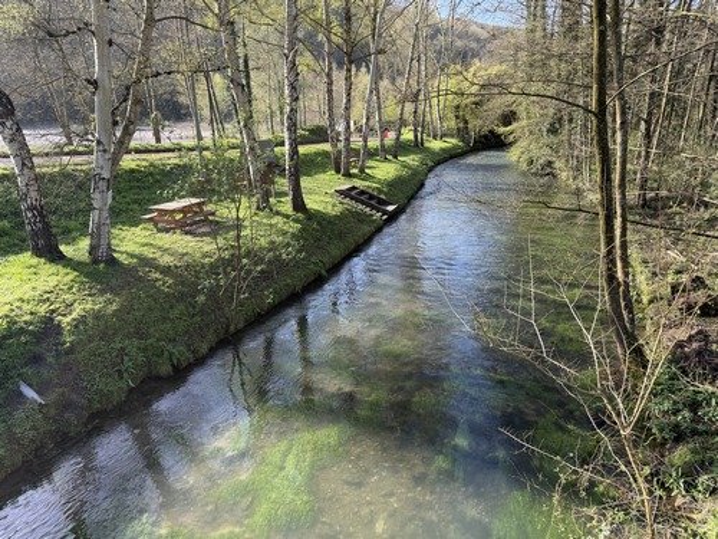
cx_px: 359
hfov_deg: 71.6
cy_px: 270
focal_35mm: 24
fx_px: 498
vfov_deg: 56.8
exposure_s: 1/575
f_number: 1.78
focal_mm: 6.76
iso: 80
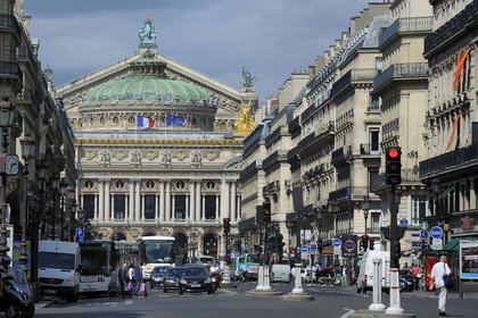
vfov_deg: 6.9
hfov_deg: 10.3
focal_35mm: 200
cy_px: 159
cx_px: 239
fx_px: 2655
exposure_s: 1/200
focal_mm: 200
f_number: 14
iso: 200
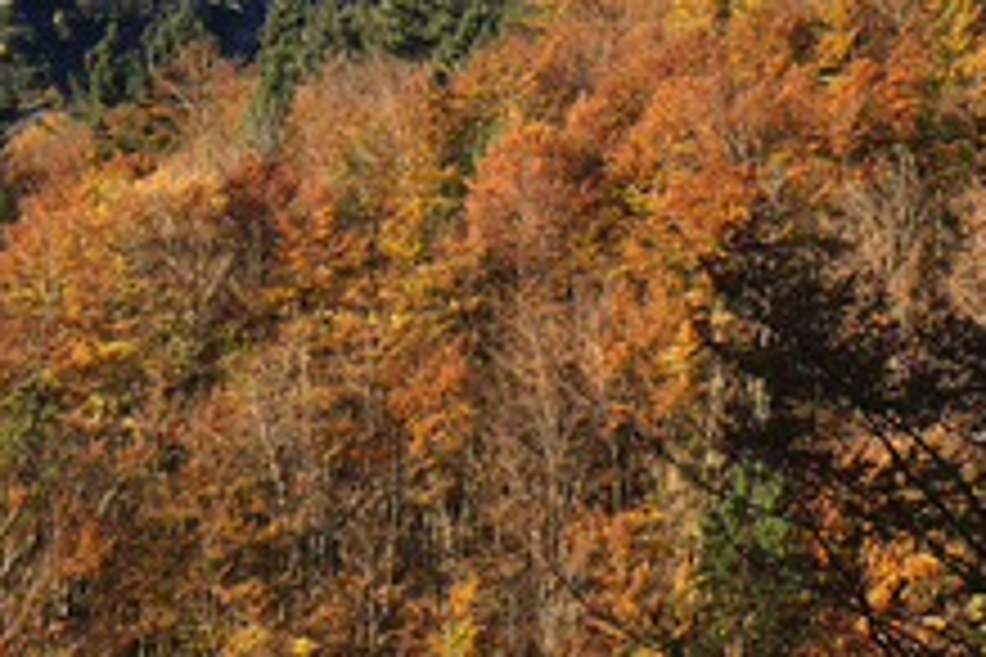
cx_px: 1078
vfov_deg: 16.0
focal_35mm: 81
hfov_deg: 23.5
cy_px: -189
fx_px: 2218
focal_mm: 4.15
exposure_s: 1/475
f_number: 2.2
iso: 25
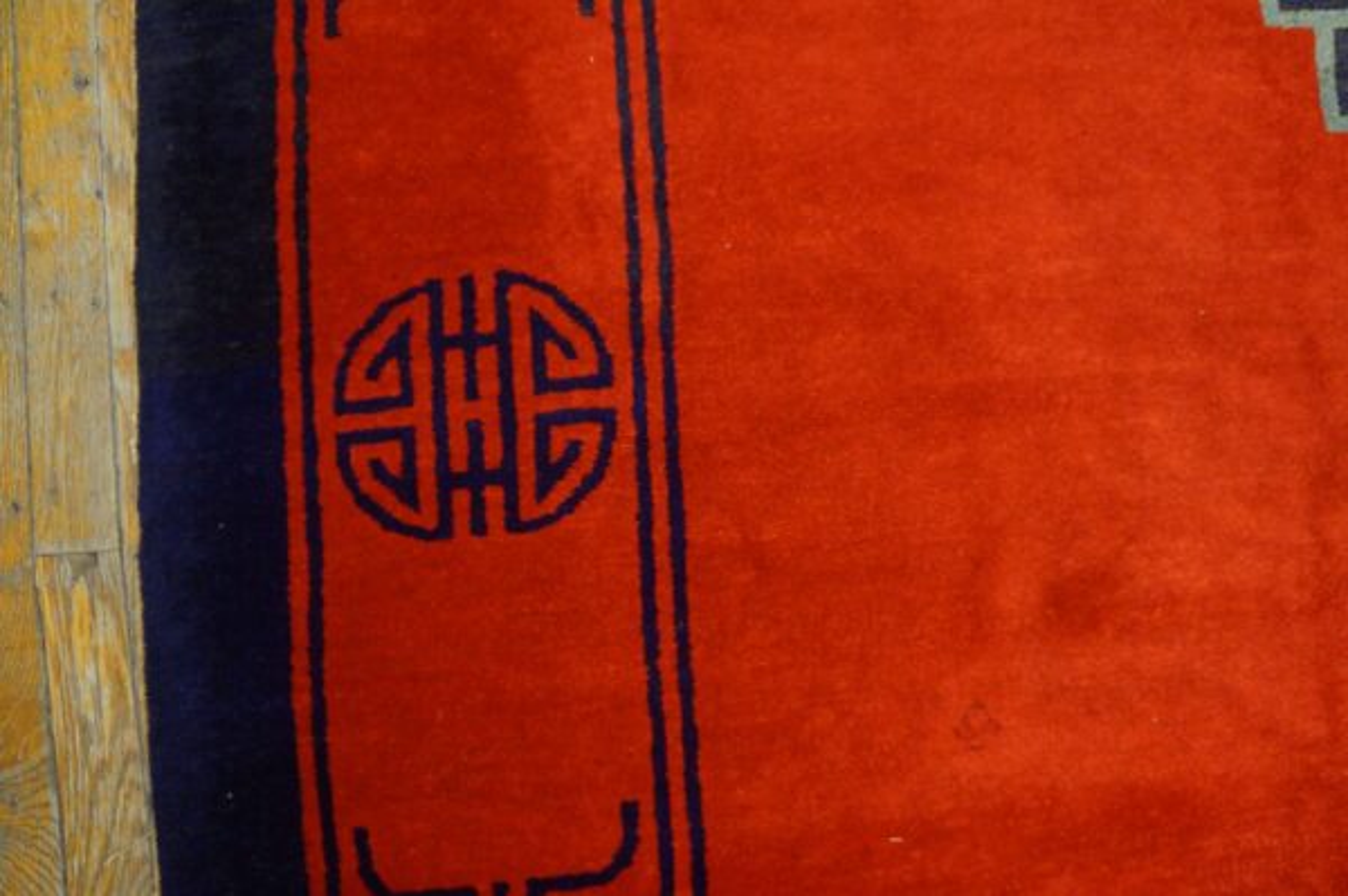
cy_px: 448
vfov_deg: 47.9
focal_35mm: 27
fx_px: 1010
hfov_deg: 67.4
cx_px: 674
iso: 2000
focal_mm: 18
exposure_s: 1/60
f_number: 4
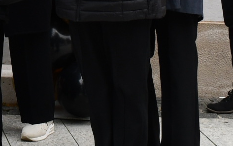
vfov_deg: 5.3
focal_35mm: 234
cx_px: -184
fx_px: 1486
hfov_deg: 8.6
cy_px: -283
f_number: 5.6
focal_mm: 26
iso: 250
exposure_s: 1/250
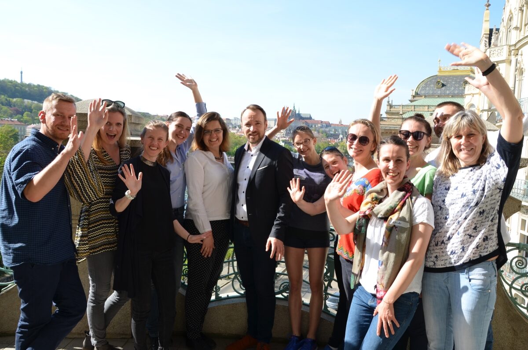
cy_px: 175
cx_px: 264
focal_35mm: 27
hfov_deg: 67.5
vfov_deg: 47.7
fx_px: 395
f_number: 8
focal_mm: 18
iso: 180
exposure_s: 1/250
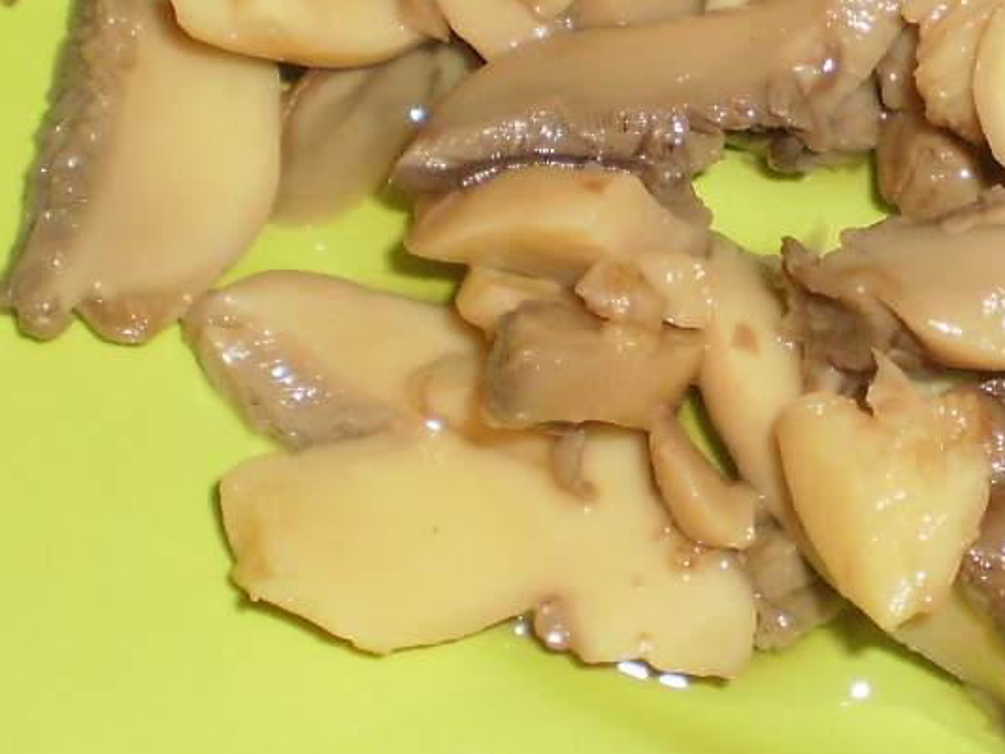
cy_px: -17
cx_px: 1052
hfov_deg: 17.7
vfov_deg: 13.5
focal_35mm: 108
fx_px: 3136
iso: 125
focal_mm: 6.3
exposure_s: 1/30
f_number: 3.1
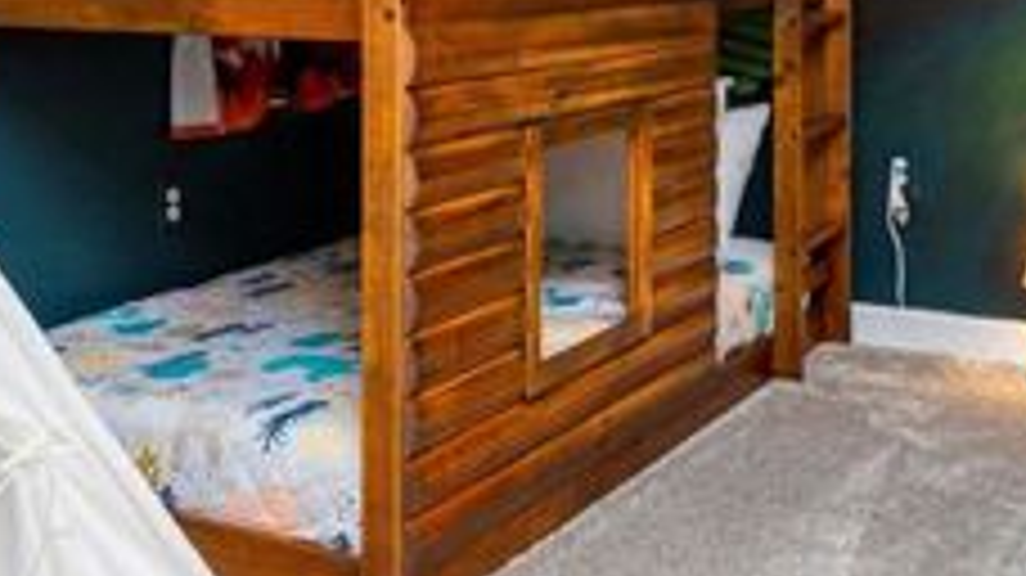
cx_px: 515
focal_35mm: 55
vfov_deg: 20.8
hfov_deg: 37.9
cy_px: -56
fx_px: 1496
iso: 800
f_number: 7.1
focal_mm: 17
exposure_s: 1/30
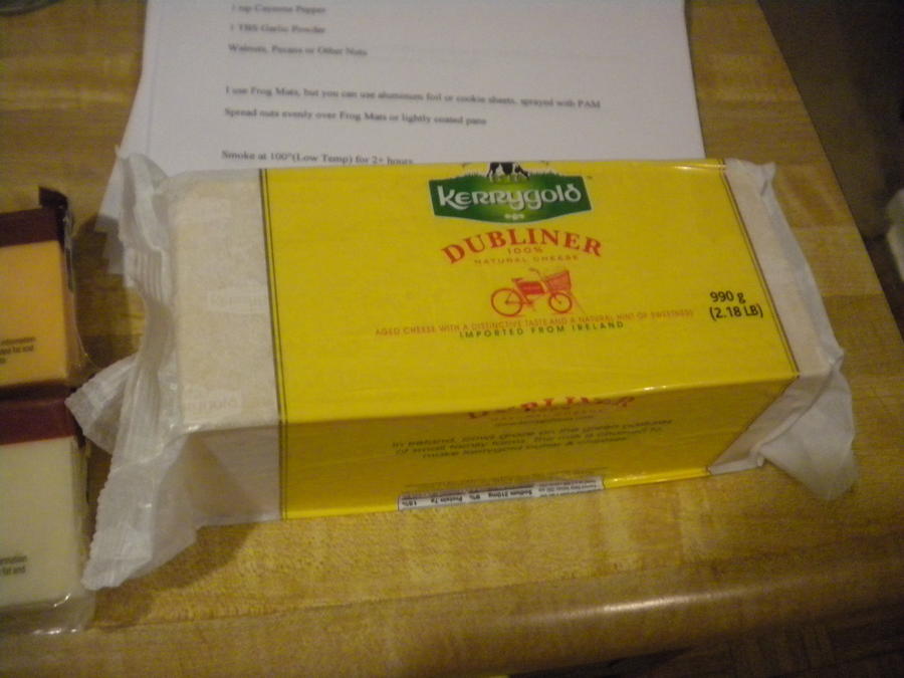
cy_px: 339
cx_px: 452
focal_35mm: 35
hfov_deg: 52.6
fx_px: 914
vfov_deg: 40.7
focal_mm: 6.3
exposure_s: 1/37.5
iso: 800
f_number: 3.1
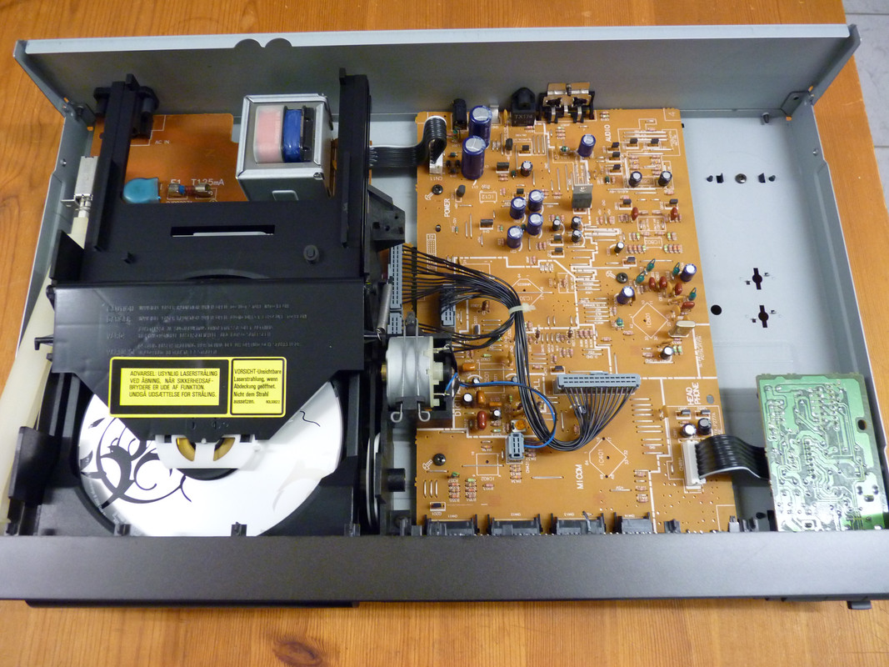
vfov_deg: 51.3
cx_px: 444
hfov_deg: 65.3
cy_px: 334
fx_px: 693
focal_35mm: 27
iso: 400
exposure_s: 1/15
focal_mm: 4.8
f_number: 2.8
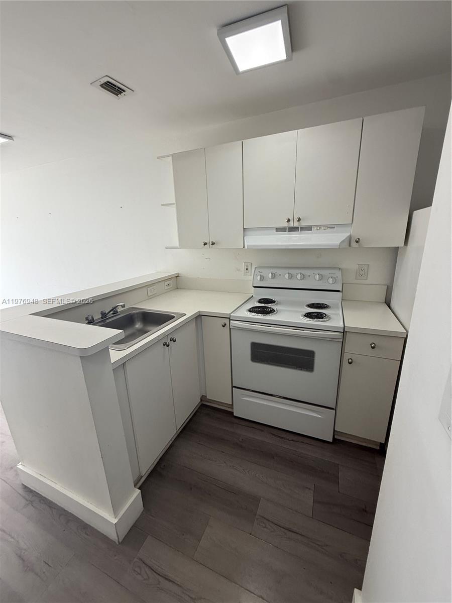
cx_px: 226
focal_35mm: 14
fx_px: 244
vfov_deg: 102.1
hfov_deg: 85.7
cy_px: 302
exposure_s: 1/120
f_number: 2.2
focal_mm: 2.22
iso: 80
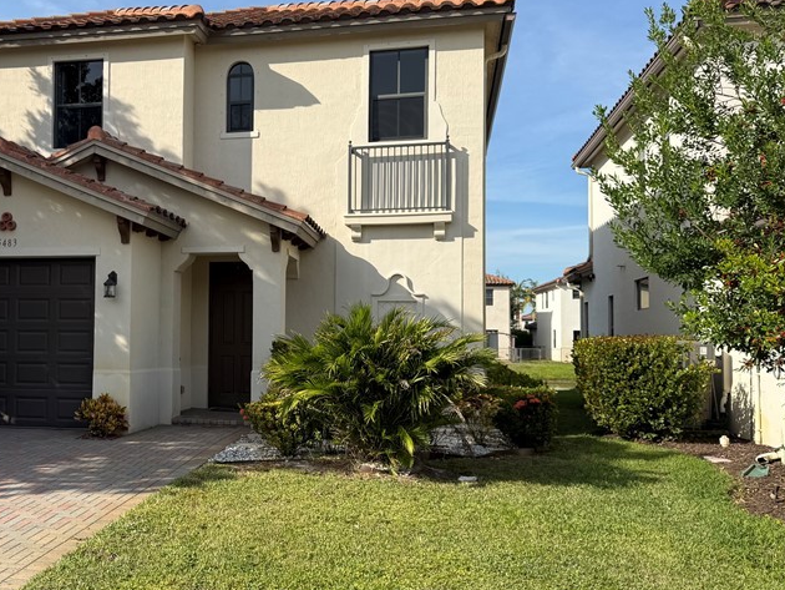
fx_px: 885
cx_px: 201
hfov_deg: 46.2
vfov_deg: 36.8
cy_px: 284
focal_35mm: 39
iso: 80
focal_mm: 6.76
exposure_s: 1/4405
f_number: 1.78
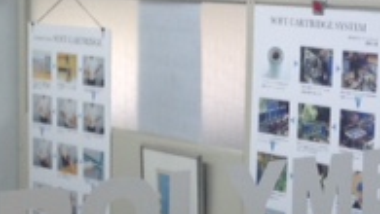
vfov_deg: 10.3
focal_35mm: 118
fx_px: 1190
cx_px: 411
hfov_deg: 17.6
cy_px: 82
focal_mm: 4.12
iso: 50
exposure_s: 1/20
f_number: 2.4
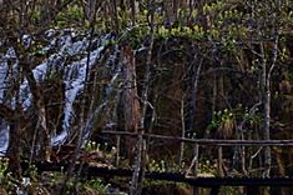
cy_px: 171
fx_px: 2820
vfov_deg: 3.9
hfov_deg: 5.9
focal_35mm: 347
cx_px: 362
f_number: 7.1
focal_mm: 40
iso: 100
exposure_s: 1/80
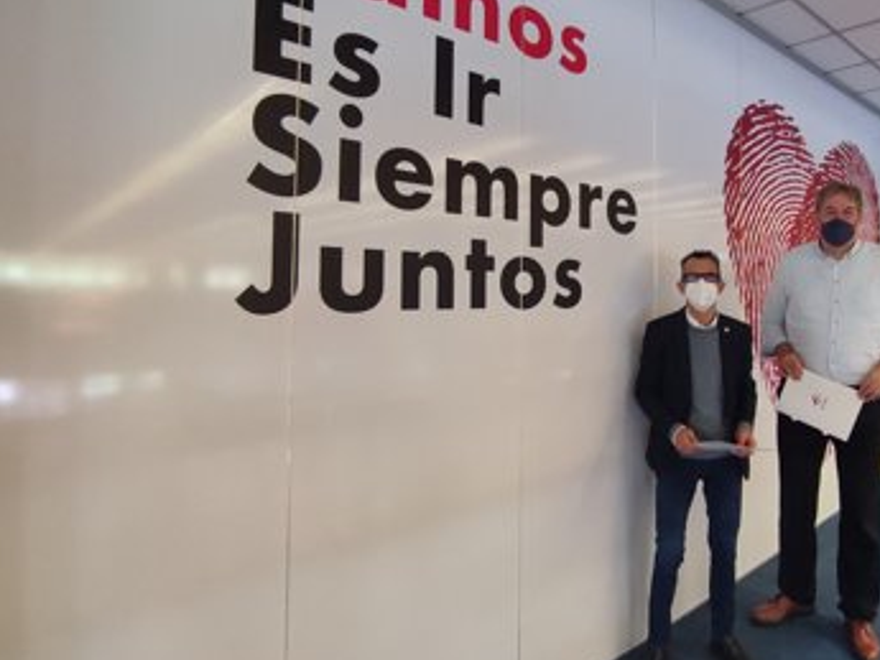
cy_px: 268
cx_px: 568
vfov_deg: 63.0
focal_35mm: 21
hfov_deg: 77.1
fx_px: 534
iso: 782
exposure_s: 1/33
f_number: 2.2
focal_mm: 1.65
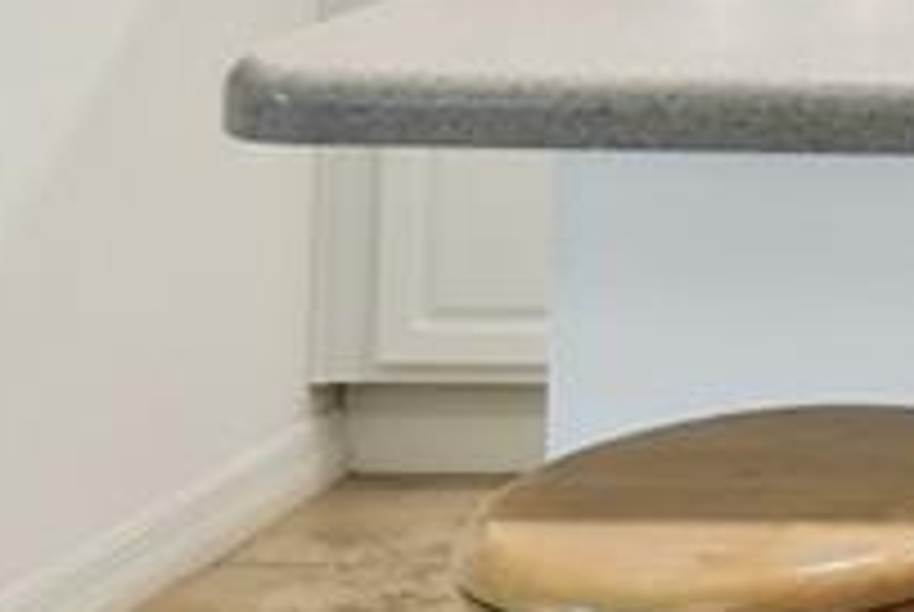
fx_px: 3000
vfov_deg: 11.0
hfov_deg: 13.8
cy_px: -459
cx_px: 1986
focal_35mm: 118
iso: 100
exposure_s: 1/13
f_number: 7.1
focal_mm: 10
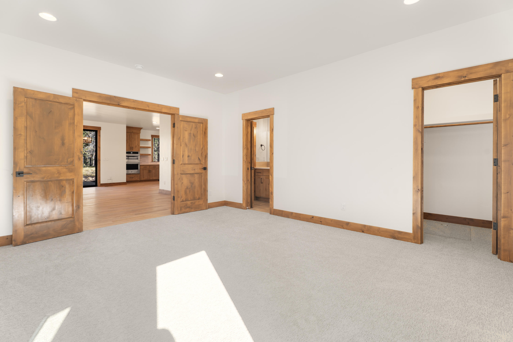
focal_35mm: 16
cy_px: 171
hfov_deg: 96.7
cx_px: 256
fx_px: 228
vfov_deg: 73.7
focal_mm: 16
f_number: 7.1
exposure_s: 1/6
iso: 100
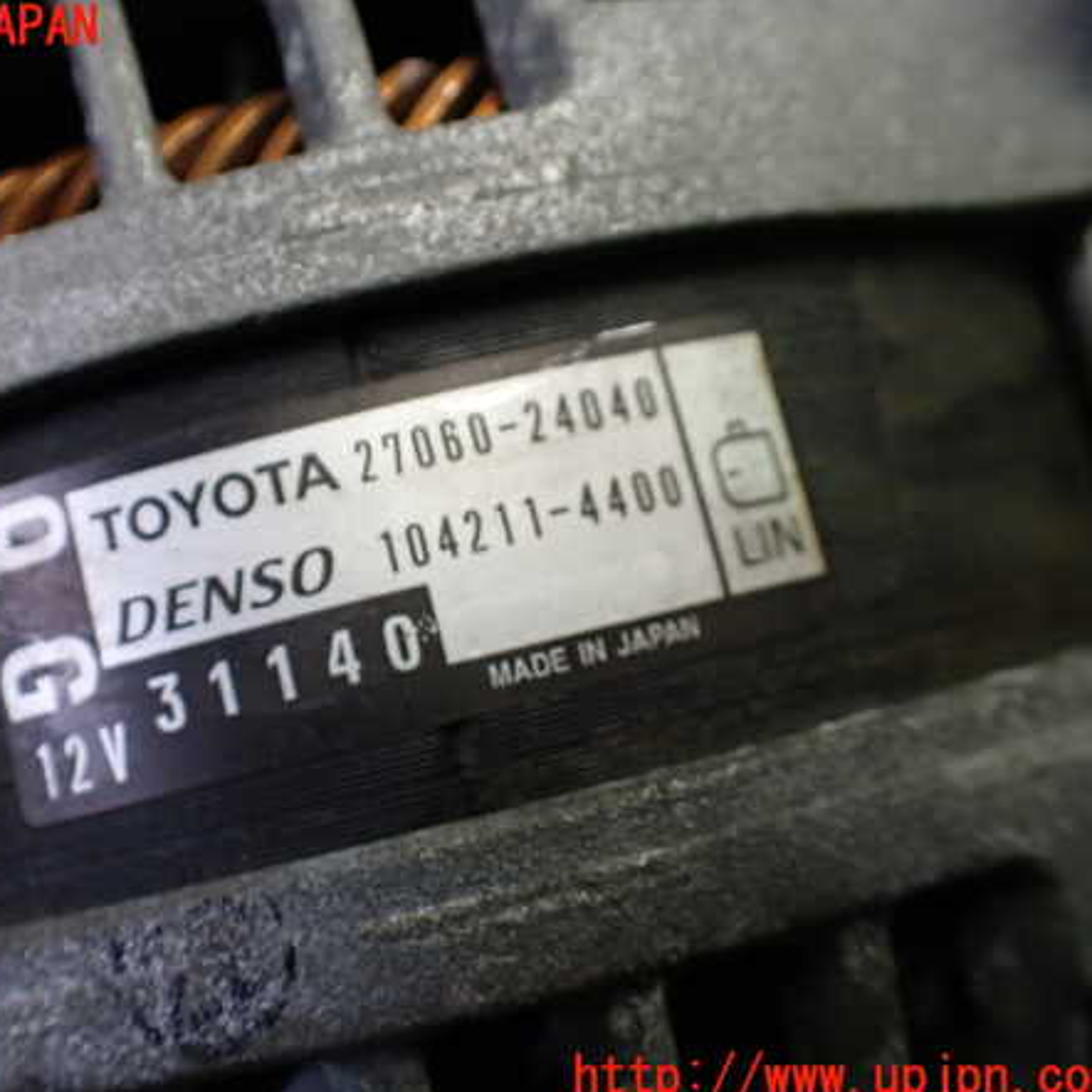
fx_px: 1285
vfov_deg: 46.0
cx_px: 390
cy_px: 553
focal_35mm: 36
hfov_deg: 45.5
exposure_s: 1/125
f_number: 2.3
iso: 400
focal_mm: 5.4
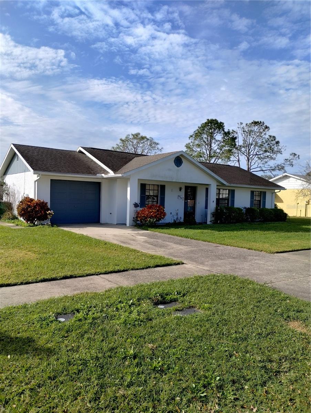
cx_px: 156
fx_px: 335
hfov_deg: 49.8
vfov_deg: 63.4
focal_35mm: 28
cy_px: 206
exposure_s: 1/649
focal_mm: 4.27
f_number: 1.8
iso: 100
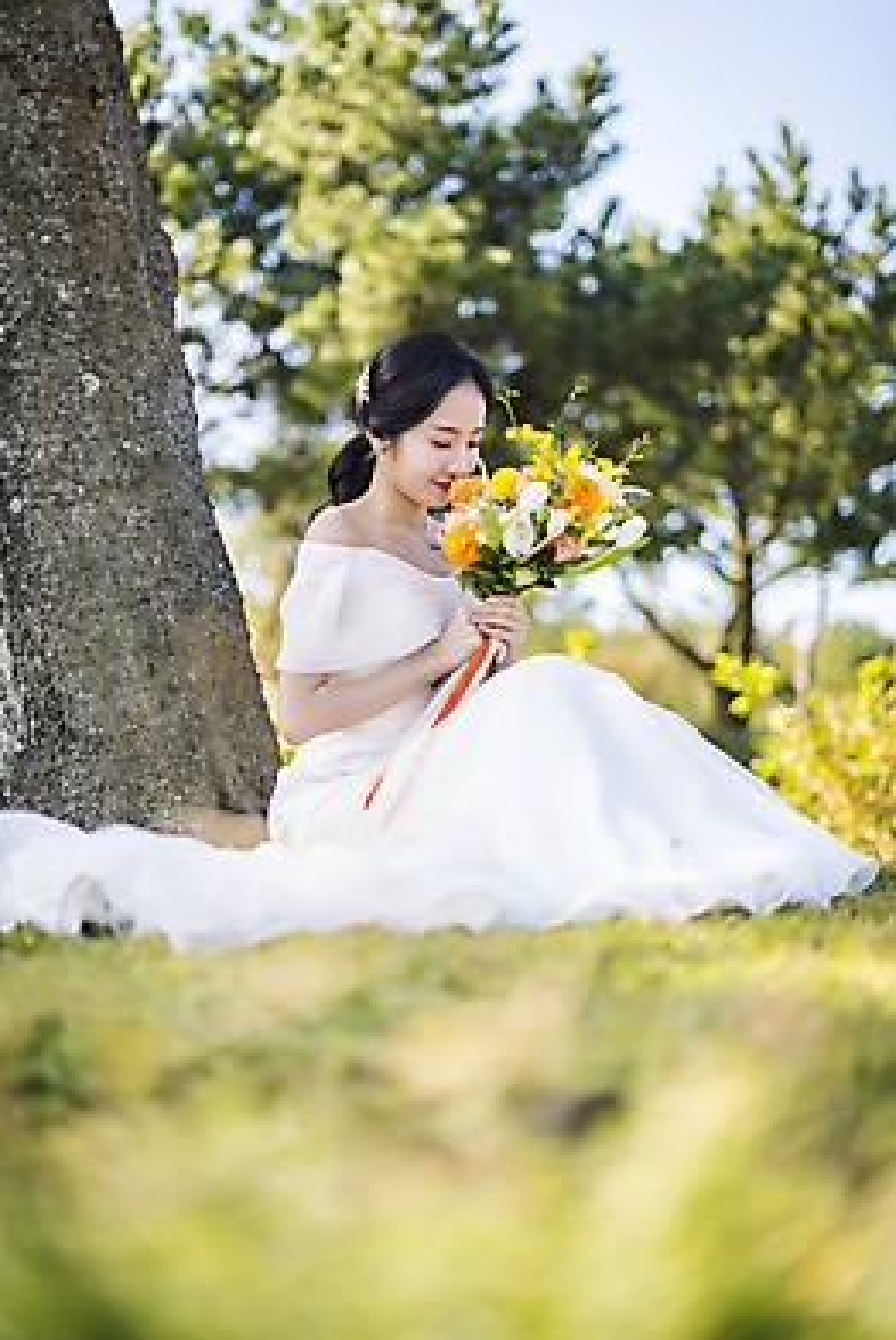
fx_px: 1900
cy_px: 673
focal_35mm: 51
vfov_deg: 38.9
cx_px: 443
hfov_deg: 26.5
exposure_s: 1/1000
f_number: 1.4
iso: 100
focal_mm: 50
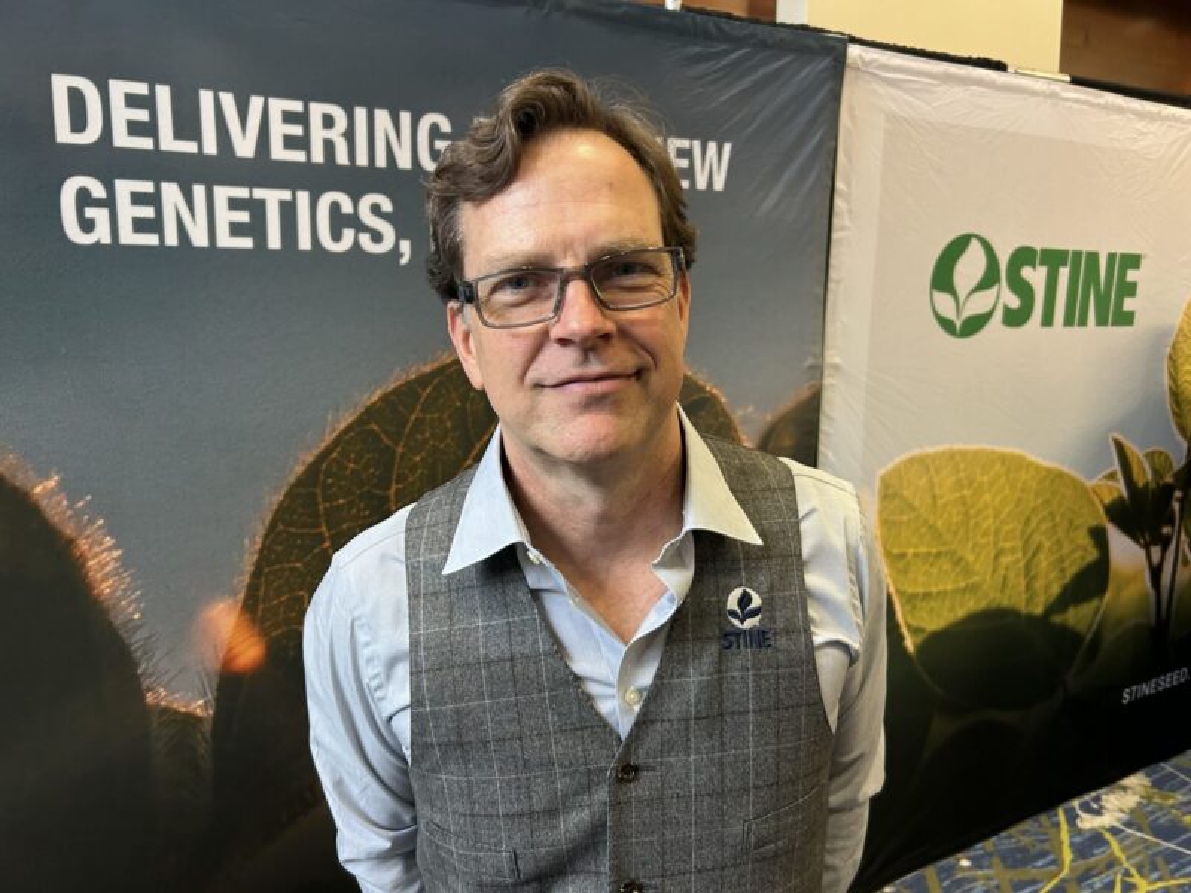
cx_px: 596
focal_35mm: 26
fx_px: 895
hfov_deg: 67.3
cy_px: 446
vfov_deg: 53.1
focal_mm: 5.7
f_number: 1.5
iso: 250
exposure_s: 1/60
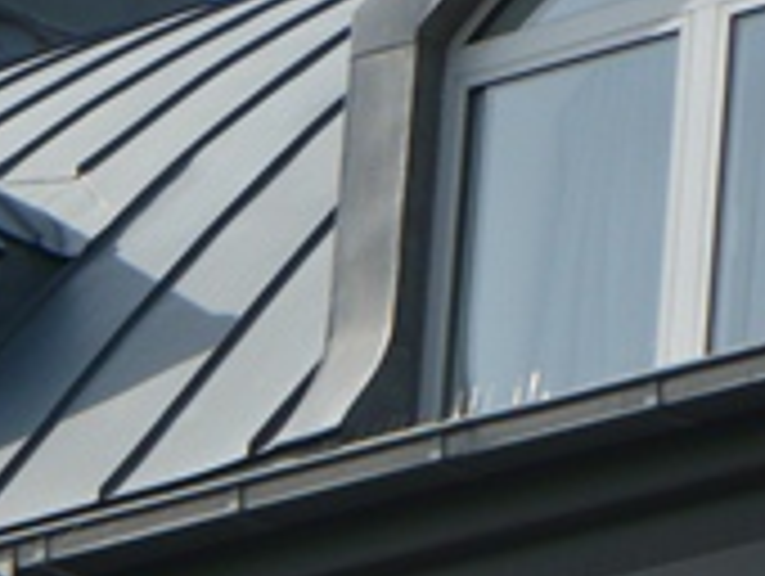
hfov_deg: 3.4
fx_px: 12924
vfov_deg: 2.6
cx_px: -99
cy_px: 266
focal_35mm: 584
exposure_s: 1/640
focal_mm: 36.6
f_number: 4.5
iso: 100
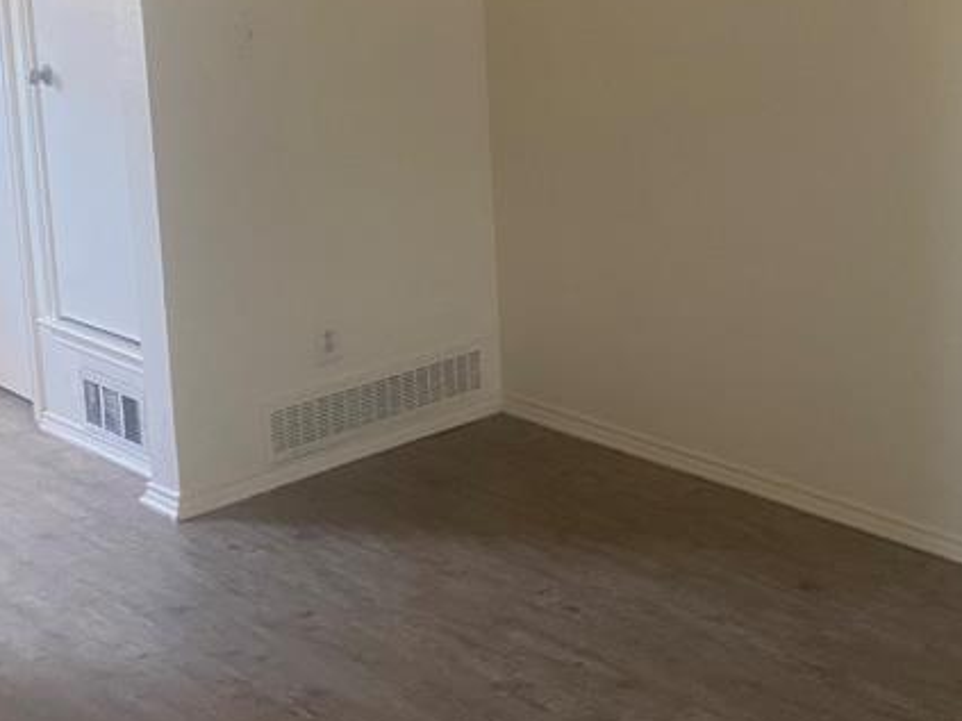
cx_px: 798
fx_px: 1750
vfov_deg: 22.9
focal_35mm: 63
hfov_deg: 29.9
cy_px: 116
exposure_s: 1/60
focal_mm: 4.25
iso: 320
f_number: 1.8
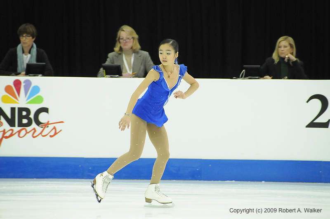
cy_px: 110
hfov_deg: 6.9
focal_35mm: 300
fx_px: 2746
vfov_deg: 4.6
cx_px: 165
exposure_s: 1/500
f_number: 5.6
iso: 3200
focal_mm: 200
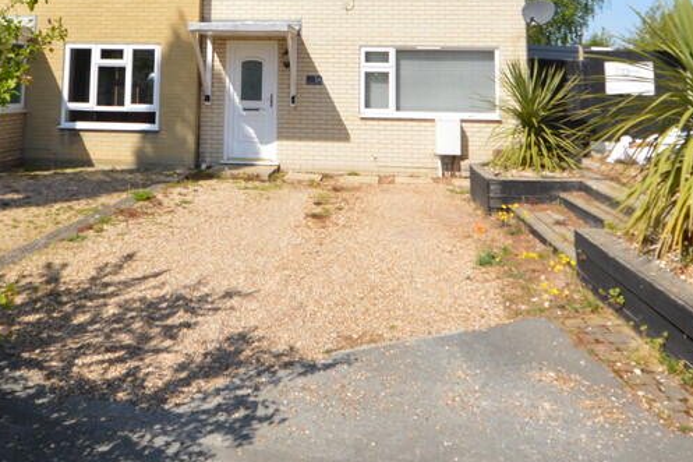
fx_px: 683
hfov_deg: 53.6
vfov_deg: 34.0
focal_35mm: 36
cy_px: -1
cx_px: 301
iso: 100
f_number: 9
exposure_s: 1/200
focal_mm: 11.5
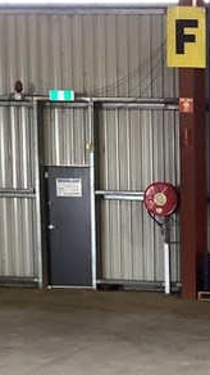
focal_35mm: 74
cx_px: 382
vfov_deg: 28.1
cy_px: 293
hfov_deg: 14.3
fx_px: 733
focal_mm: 3.3
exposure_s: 1/50
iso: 200
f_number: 2.4
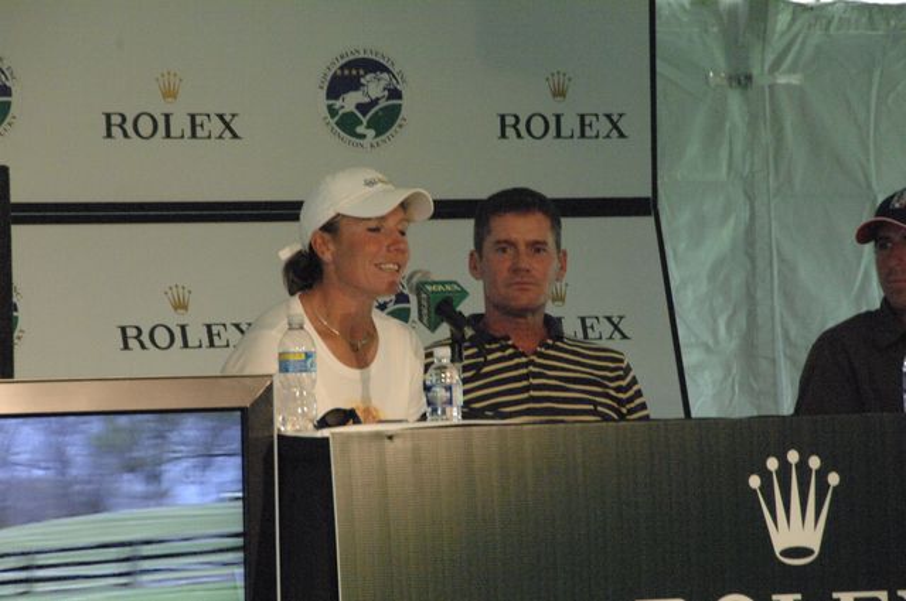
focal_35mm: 300
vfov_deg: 4.6
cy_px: 300
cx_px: 453
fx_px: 7540
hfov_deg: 6.9
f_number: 9
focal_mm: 200
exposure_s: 1/100
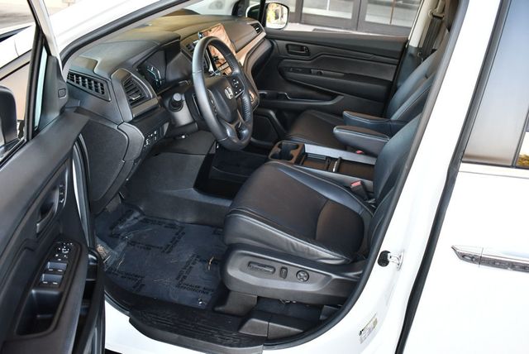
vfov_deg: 36.9
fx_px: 529
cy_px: 177
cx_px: 264
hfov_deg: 53.1
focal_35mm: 36
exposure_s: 1/200
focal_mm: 18
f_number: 3.5
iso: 800
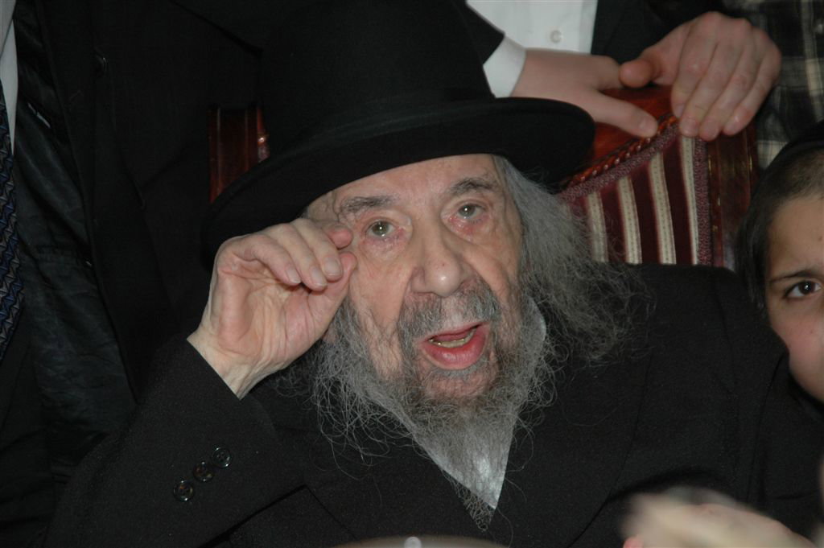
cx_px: 412
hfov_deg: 14.4
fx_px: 3259
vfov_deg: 9.6
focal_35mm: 142
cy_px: 274
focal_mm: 95
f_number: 5.6
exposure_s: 1/60
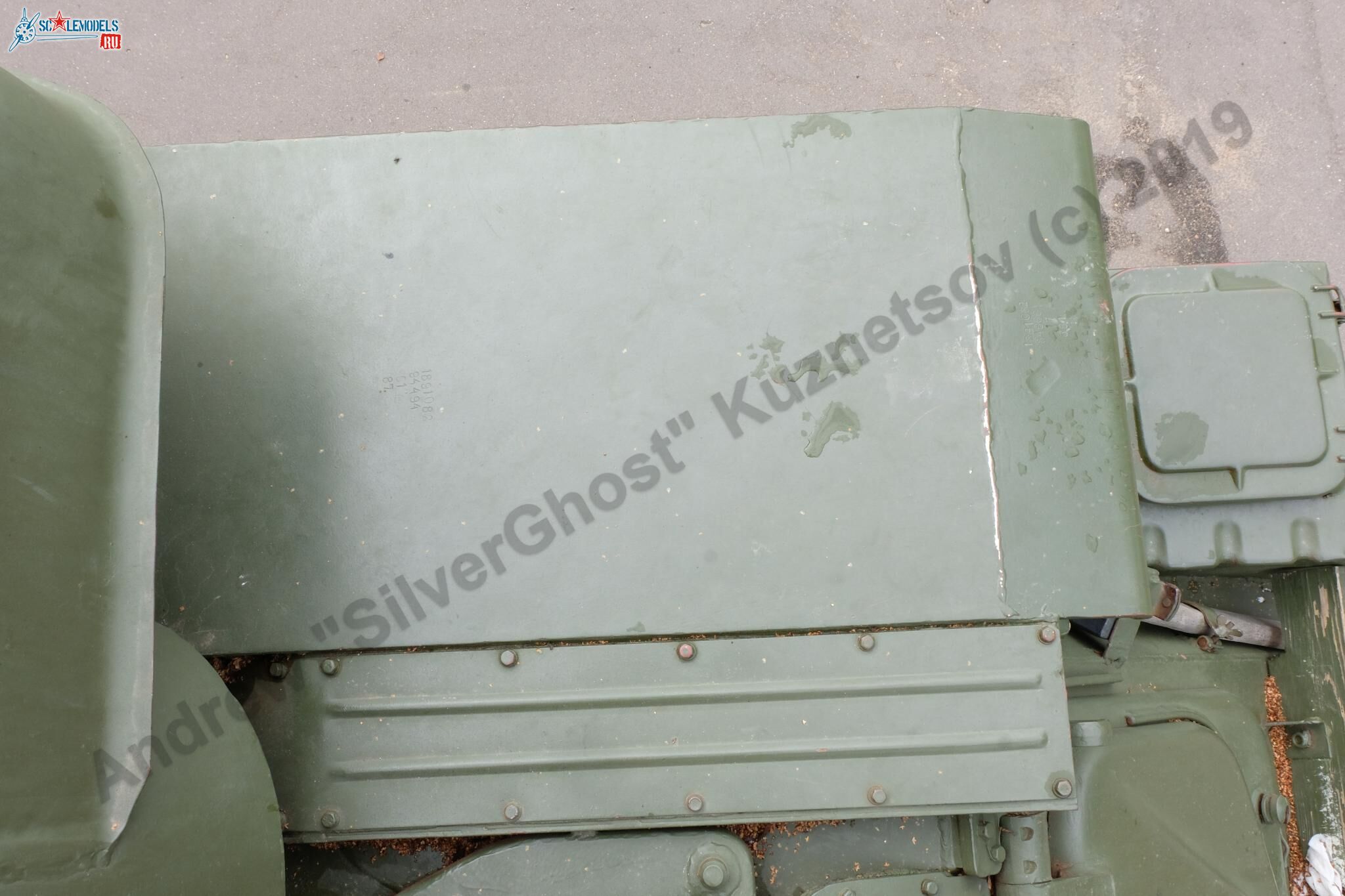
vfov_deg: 41.1
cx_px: 672
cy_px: 448
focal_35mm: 32
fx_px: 1195
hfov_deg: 58.7
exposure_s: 1/60
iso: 1000
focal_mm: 21.1
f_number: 16
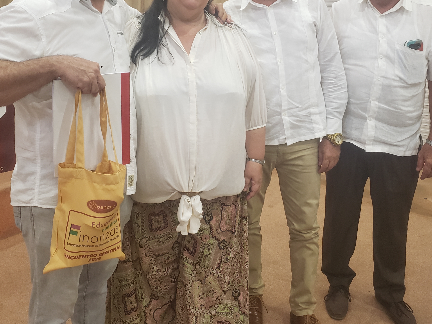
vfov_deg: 38.3
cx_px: 218
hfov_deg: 50.1
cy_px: 111
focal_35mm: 37
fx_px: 462
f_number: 1.5
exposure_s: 1/27
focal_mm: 4.3
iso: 250
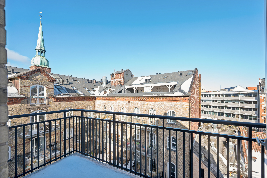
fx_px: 104
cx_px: 134
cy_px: 89
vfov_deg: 81.2
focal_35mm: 14
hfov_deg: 104.3
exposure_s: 1/125
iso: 64
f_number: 6.3
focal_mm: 14
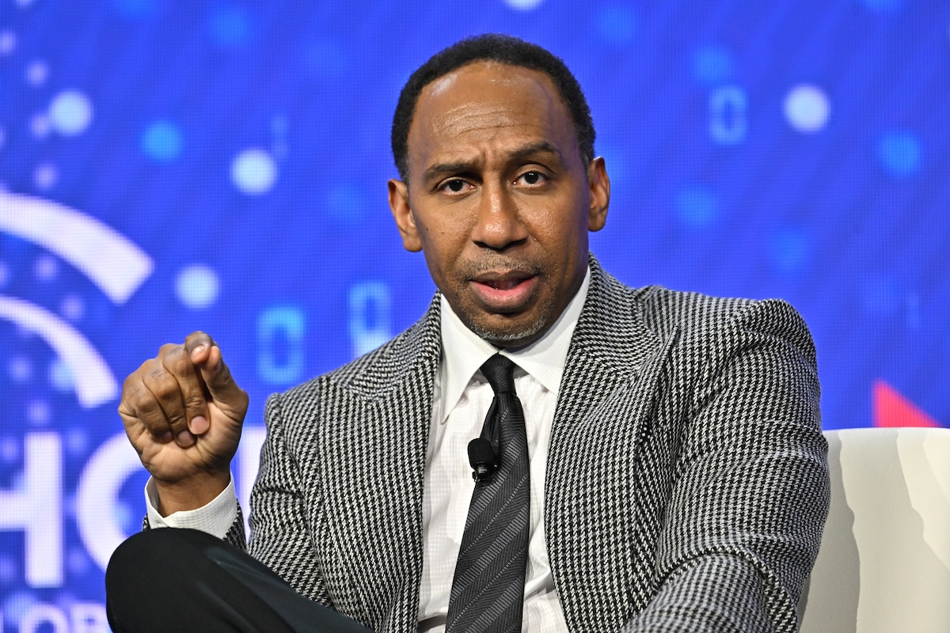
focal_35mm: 470
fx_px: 12402
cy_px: 316
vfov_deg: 2.9
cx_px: 475
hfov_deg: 4.4
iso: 3200
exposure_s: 1/250
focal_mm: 470
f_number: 6
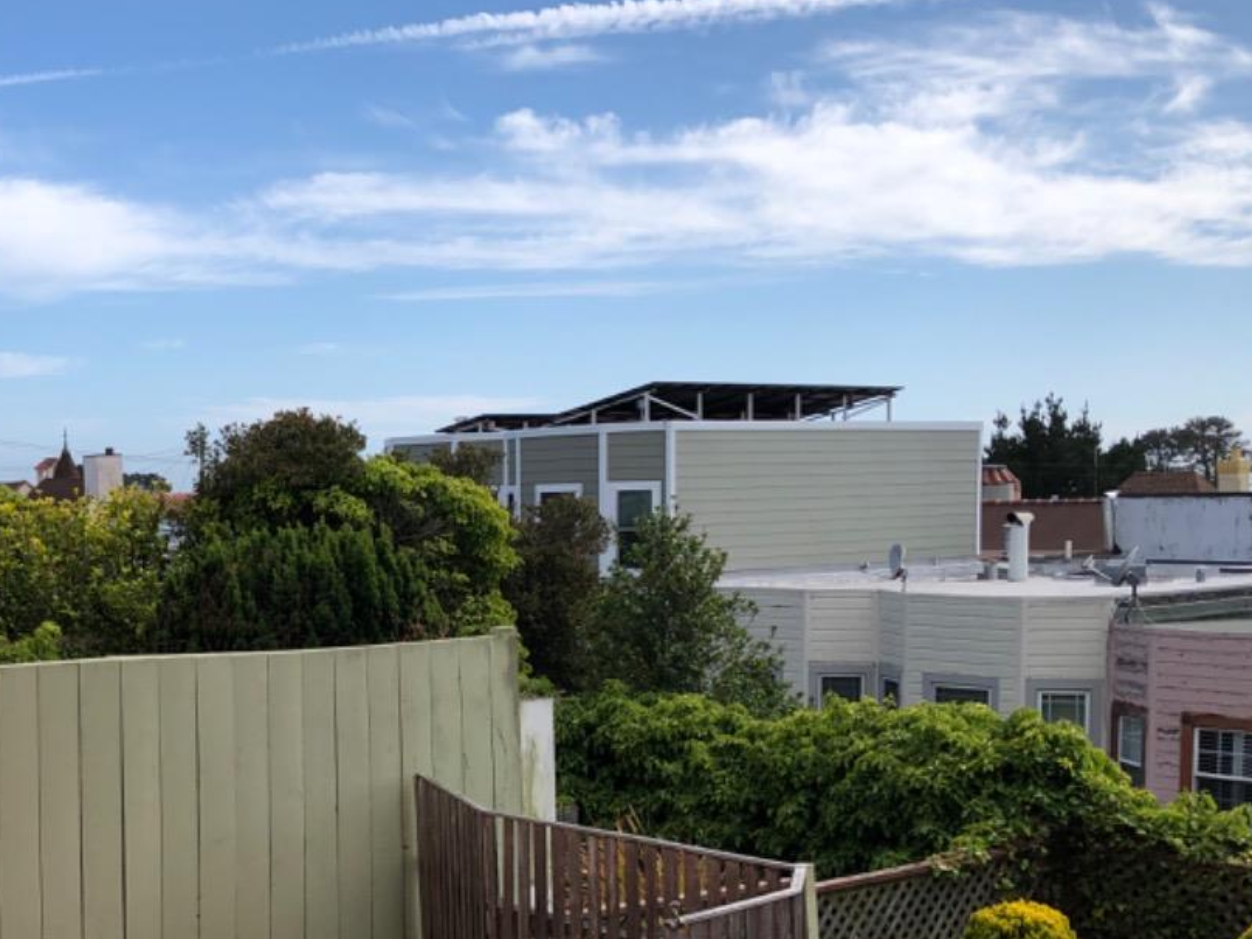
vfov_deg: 27.5
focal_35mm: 52
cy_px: 732
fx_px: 1881
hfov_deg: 36.0
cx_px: 322
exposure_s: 1/1675
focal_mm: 4
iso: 20
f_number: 1.8
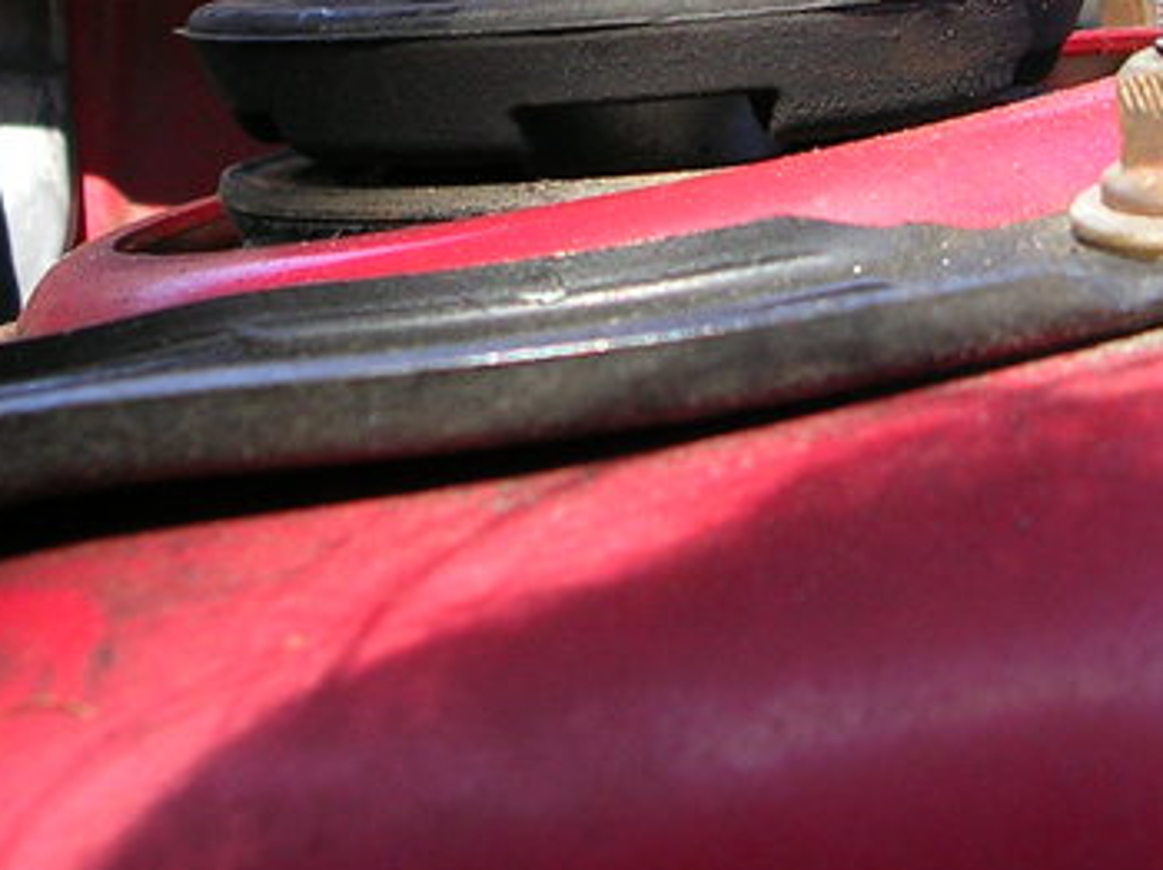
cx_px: 601
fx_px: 2887
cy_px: 73
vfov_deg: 16.9
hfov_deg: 22.8
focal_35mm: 86
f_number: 2.8
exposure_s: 1/108
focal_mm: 5.8
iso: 50
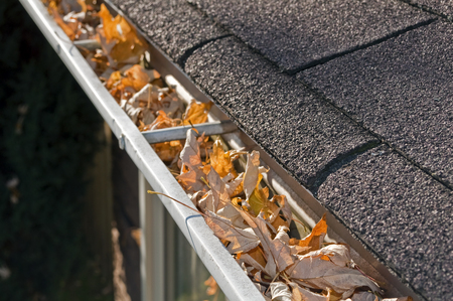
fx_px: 1037
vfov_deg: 16.5
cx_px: 226
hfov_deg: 24.6
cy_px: 150
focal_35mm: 82
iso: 200
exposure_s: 1/200
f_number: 11
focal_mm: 55
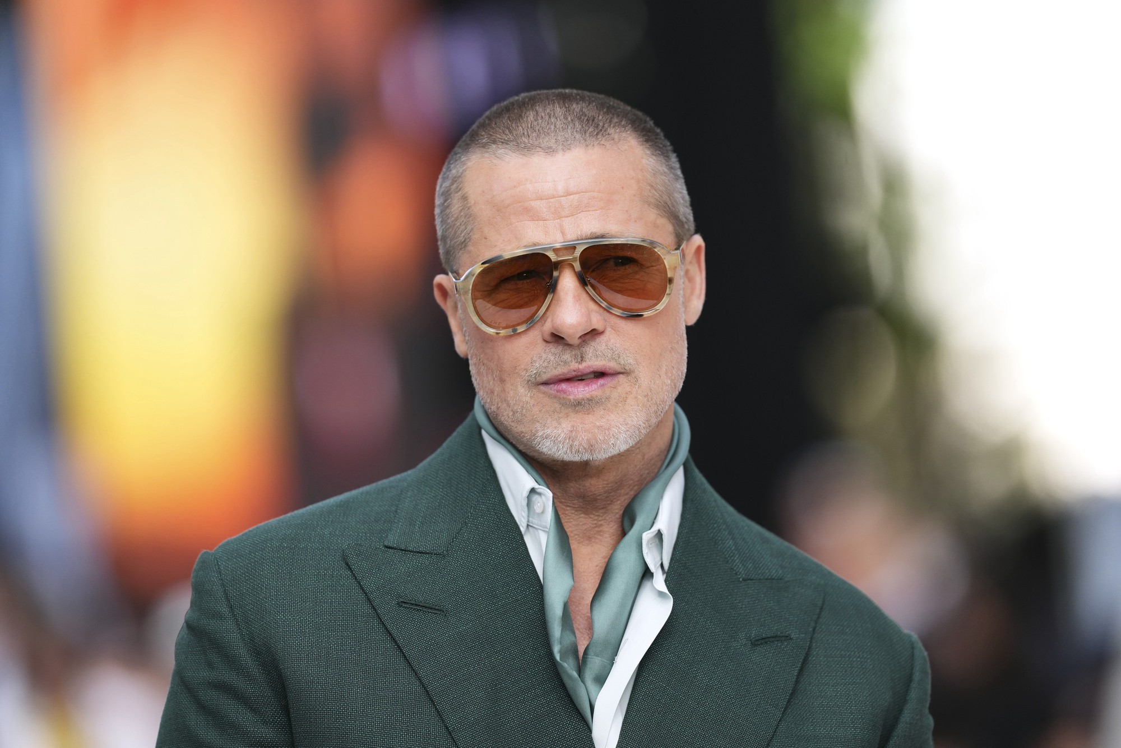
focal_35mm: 300
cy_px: 374
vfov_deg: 4.6
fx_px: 9342
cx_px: 560
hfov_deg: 6.9
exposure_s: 1/1250
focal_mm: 300
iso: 400
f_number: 3.2
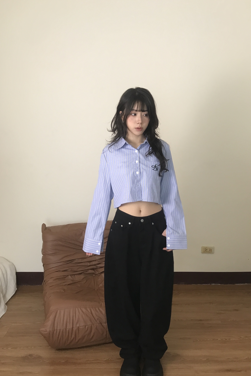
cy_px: 190
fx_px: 314
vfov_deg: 61.9
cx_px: 136
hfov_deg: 43.6
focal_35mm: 30
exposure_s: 1/24
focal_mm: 3.99
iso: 40
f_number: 1.8
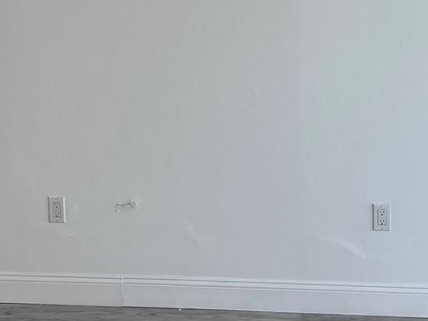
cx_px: 141
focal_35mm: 87
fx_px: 1076
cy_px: 140
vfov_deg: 17.0
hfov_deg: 22.4
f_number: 1.5
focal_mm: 5.7
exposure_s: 1/142
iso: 64
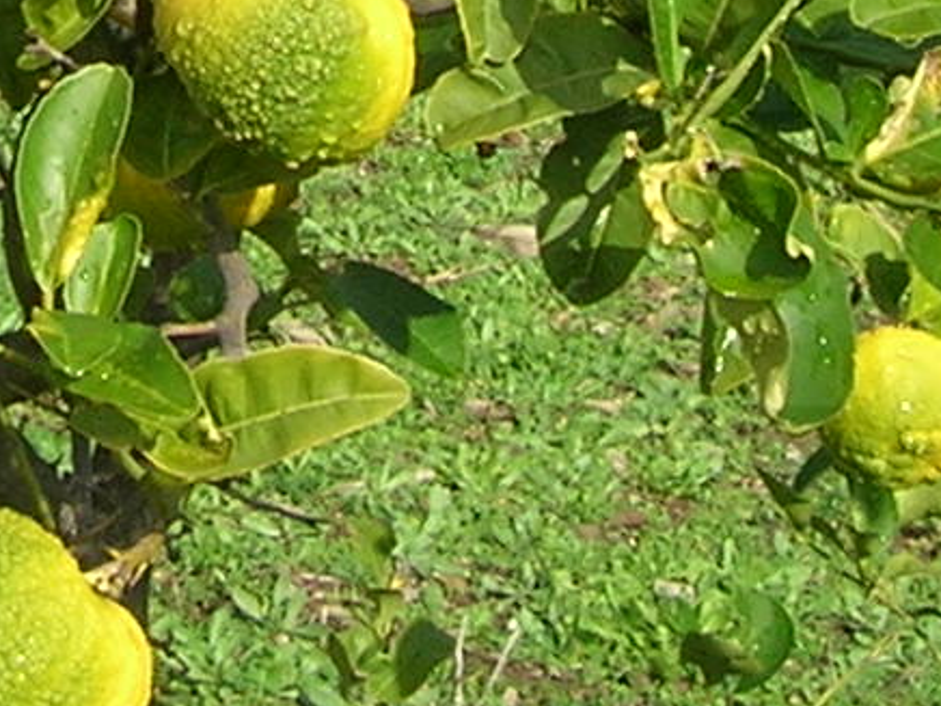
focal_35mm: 202
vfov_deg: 7.1
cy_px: -786
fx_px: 5491
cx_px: 84
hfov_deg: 9.7
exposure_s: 1/300
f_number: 4.9
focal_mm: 5.7
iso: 50
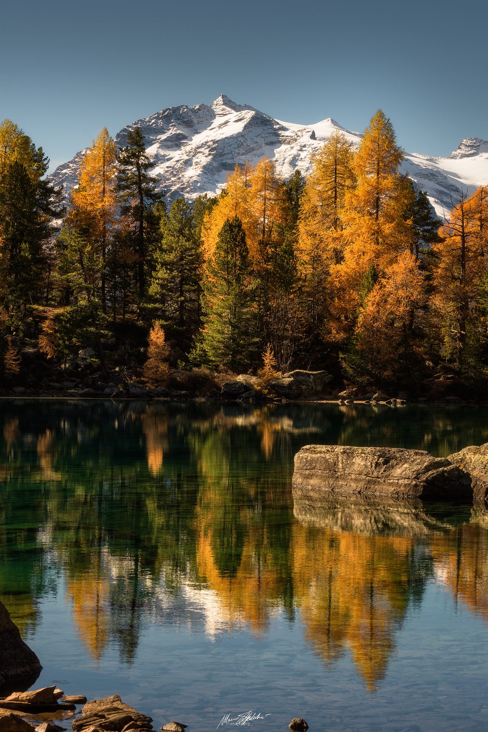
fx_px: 2135
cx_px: 244
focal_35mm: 105
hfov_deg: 13.0
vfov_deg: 19.5
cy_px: 366
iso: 100
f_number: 10
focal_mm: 70
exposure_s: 1/250
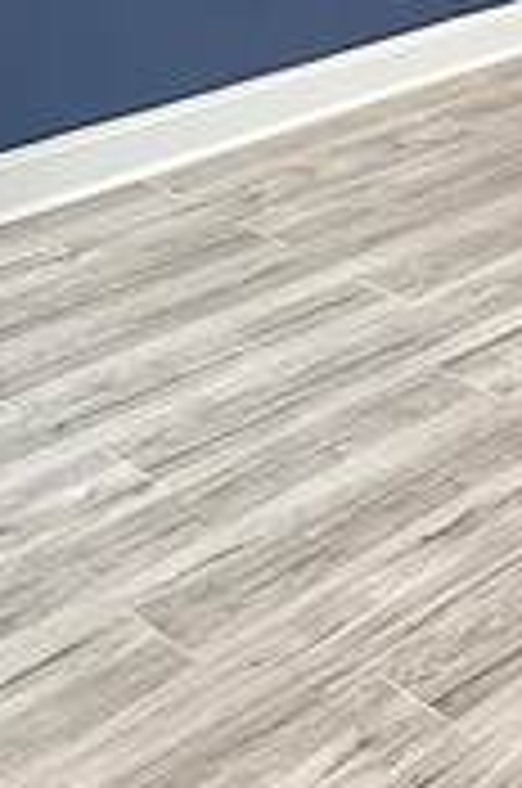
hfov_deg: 14.9
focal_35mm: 80
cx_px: 927
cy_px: -545
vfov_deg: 20.0
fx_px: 1747
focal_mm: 2.22
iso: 250
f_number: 2.2
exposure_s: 1/120
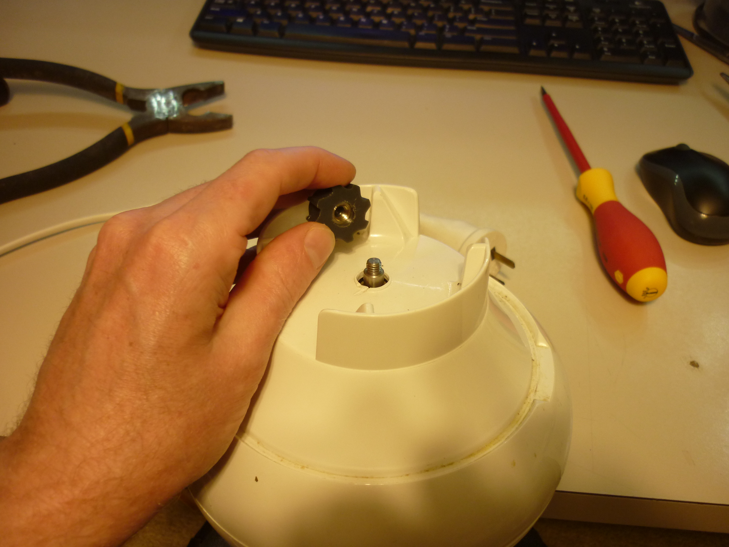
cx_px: 364
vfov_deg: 42.9
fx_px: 695
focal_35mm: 33
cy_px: 274
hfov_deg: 55.4
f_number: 2.8
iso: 160
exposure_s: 1/30
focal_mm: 5.5
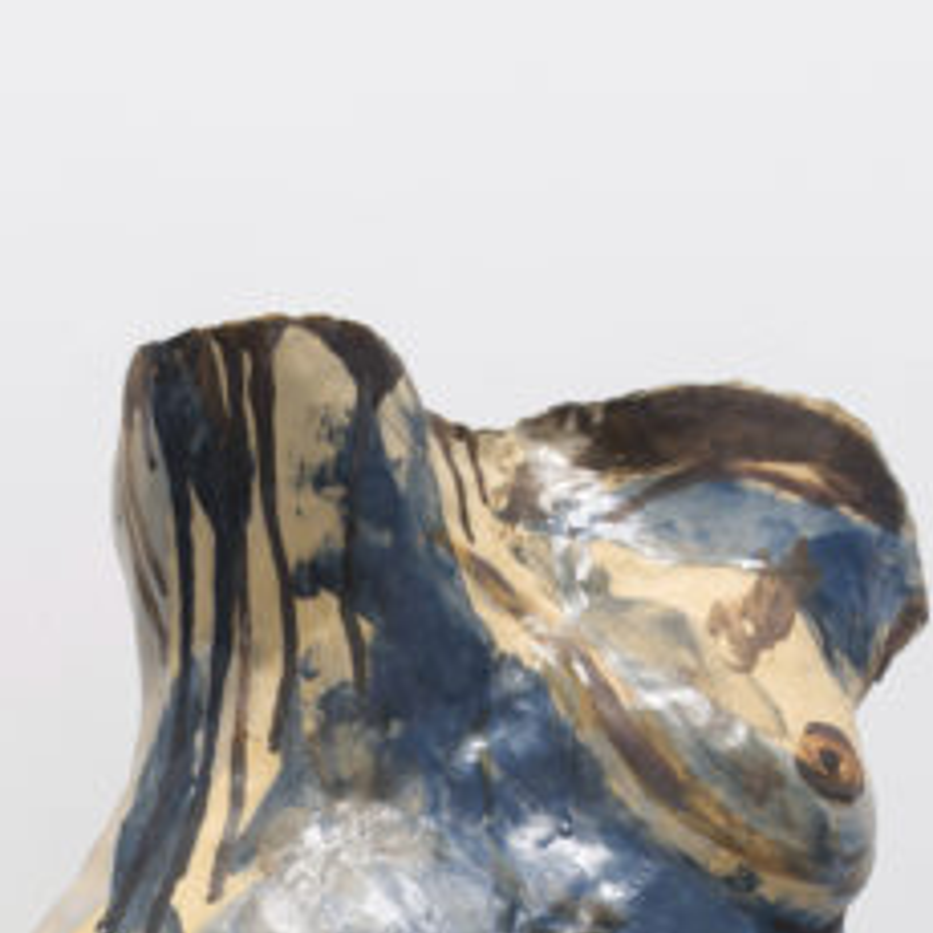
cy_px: 1154
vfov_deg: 21.0
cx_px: 337
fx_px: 2318
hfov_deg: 22.7
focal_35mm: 76
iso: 100
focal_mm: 35
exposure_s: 1/1.25
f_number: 11
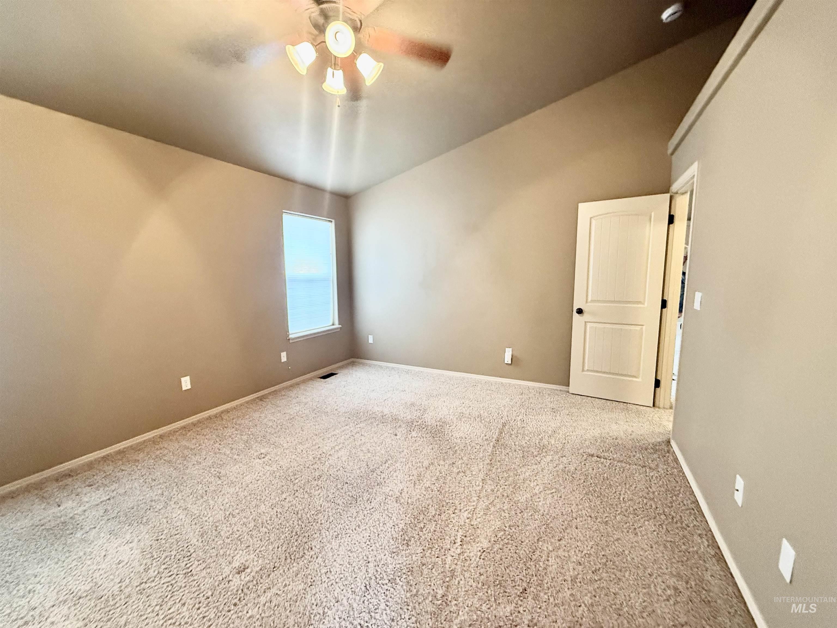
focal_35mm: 14
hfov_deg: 102.1
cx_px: 418
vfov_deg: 85.7
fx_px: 339
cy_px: 314
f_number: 2.2
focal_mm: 2.22
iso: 640
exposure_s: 1/60
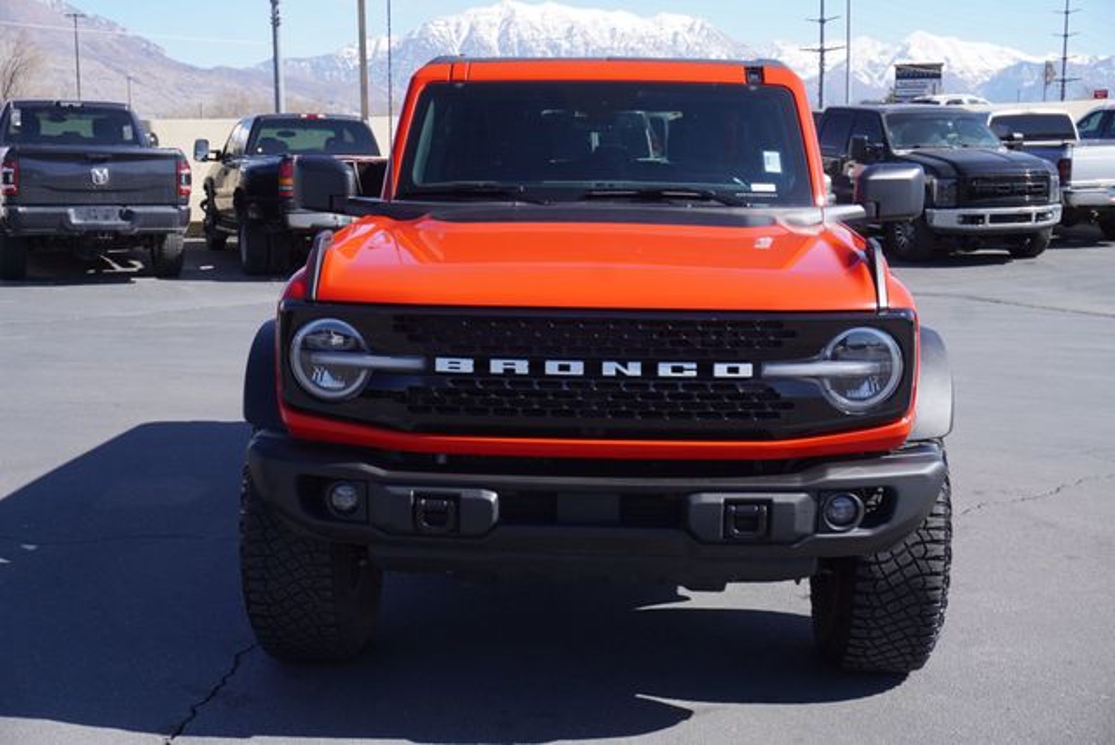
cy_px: 372
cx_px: 558
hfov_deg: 42.3
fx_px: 1441
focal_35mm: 46
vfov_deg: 29.0
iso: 100
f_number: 8
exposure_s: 1/160
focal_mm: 31
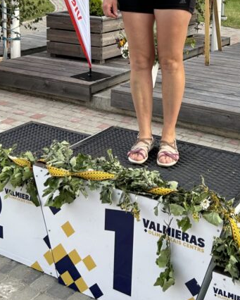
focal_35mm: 61
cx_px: 159
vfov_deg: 29.6
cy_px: 26
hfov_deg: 24.9
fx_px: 541
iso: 50
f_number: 1.5
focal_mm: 5.7
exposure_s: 1/853
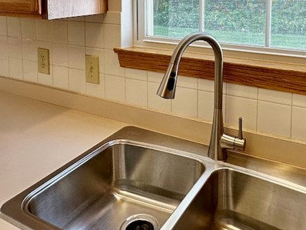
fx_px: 318
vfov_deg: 36.6
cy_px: 13
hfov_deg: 51.0
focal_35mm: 36
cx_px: 184
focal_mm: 2.22
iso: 64
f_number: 2.2
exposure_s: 1/120
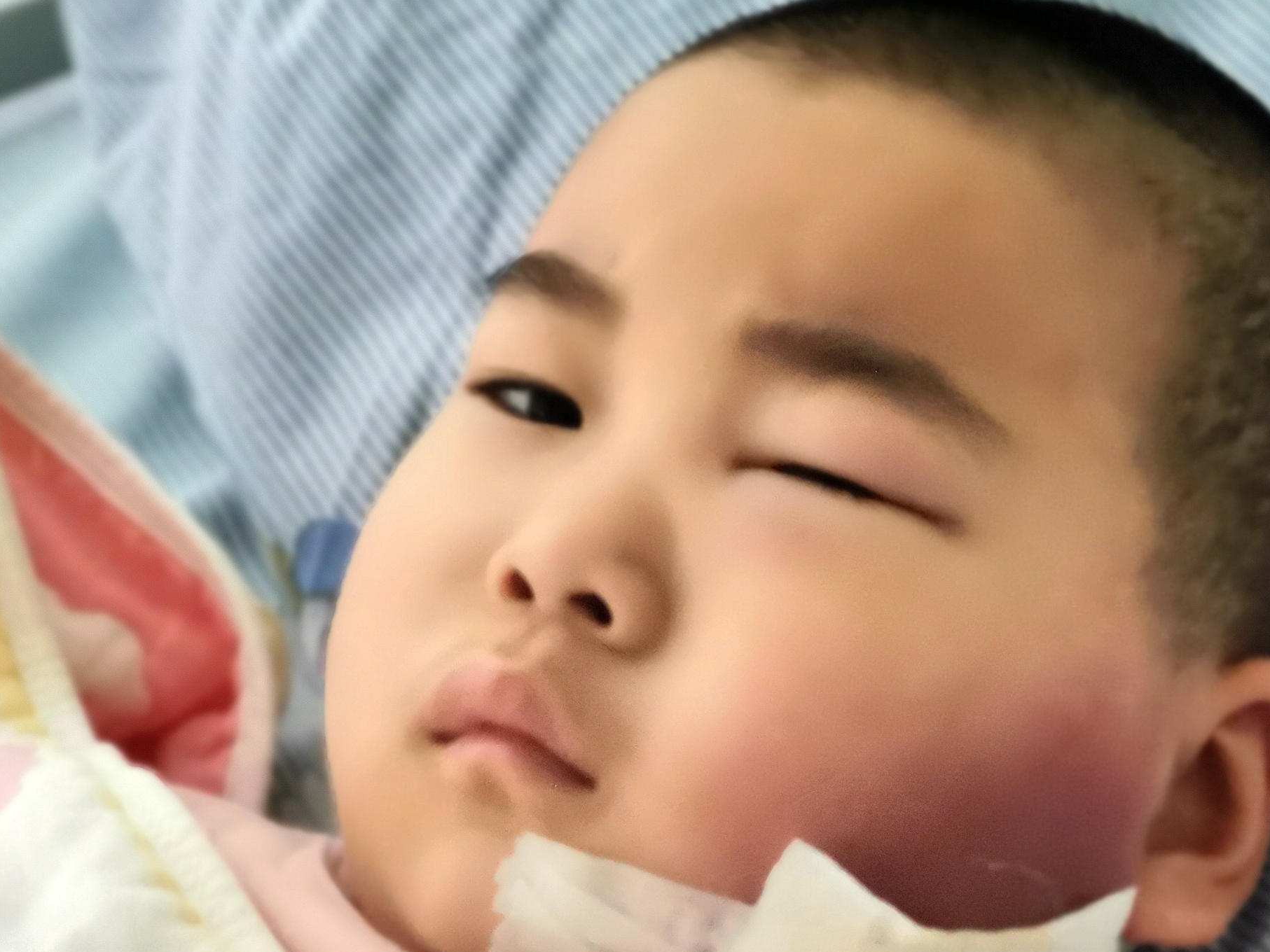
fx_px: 4917
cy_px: 584
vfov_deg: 11.1
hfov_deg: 14.7
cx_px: 870
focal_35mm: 134
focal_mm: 7.48
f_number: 2.4
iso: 320
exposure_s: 1/25
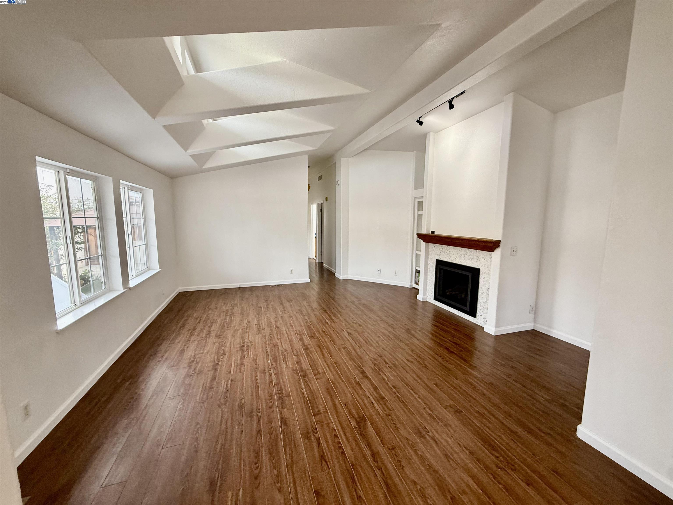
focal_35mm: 14
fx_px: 272
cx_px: 336
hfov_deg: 102.1
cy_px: 252
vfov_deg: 85.7
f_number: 2.2
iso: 200
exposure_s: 1/120
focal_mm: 2.22
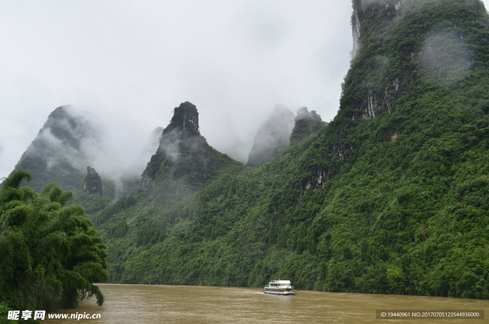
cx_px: 244
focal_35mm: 42
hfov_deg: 46.5
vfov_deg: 31.7
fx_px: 569
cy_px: 162
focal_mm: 28
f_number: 8
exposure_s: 1/500
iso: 400
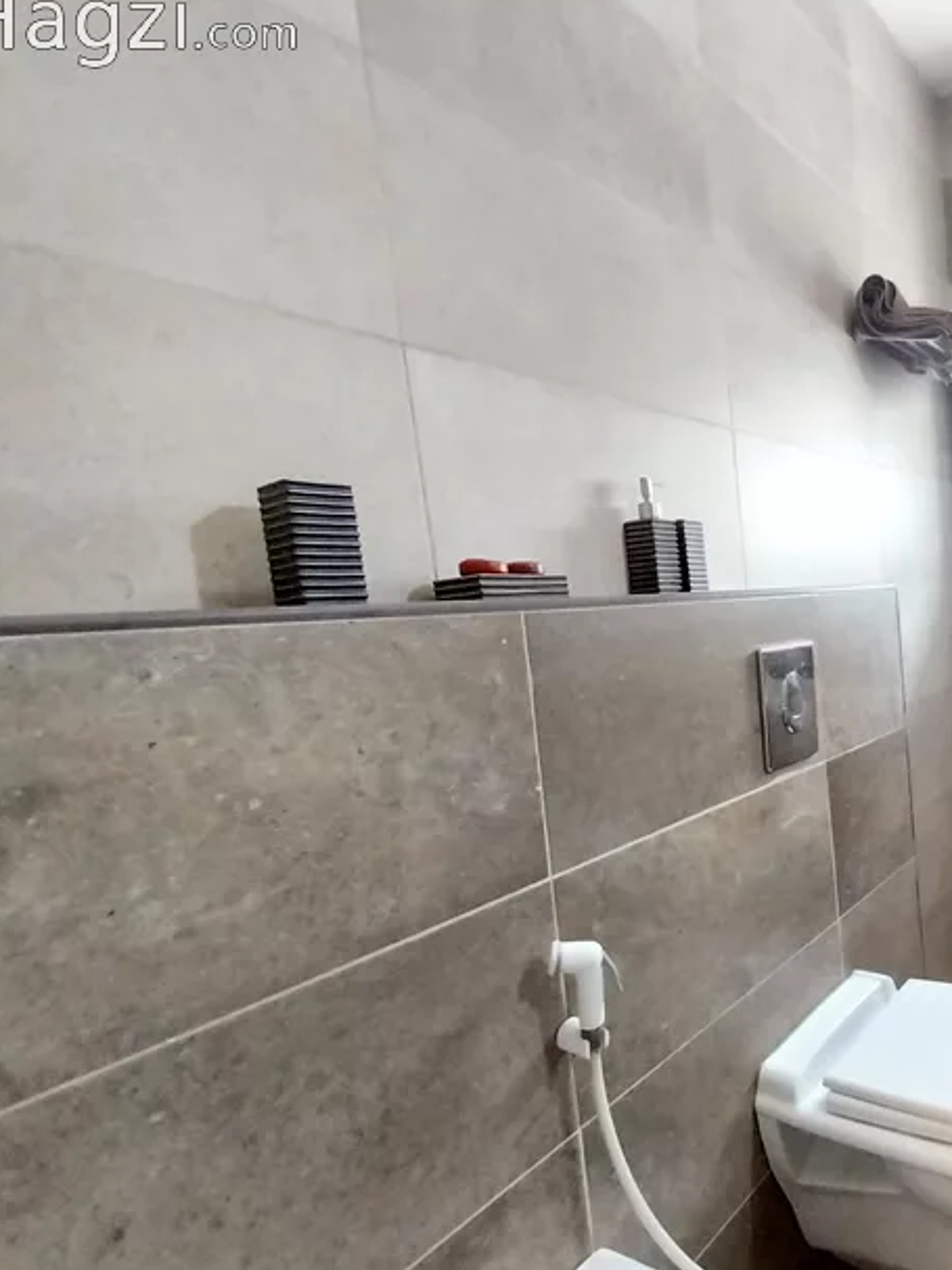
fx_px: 734
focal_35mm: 20
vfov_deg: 81.7
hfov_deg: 54.9
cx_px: 899
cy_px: 672
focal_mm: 1.3
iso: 320
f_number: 2.2
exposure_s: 1/17
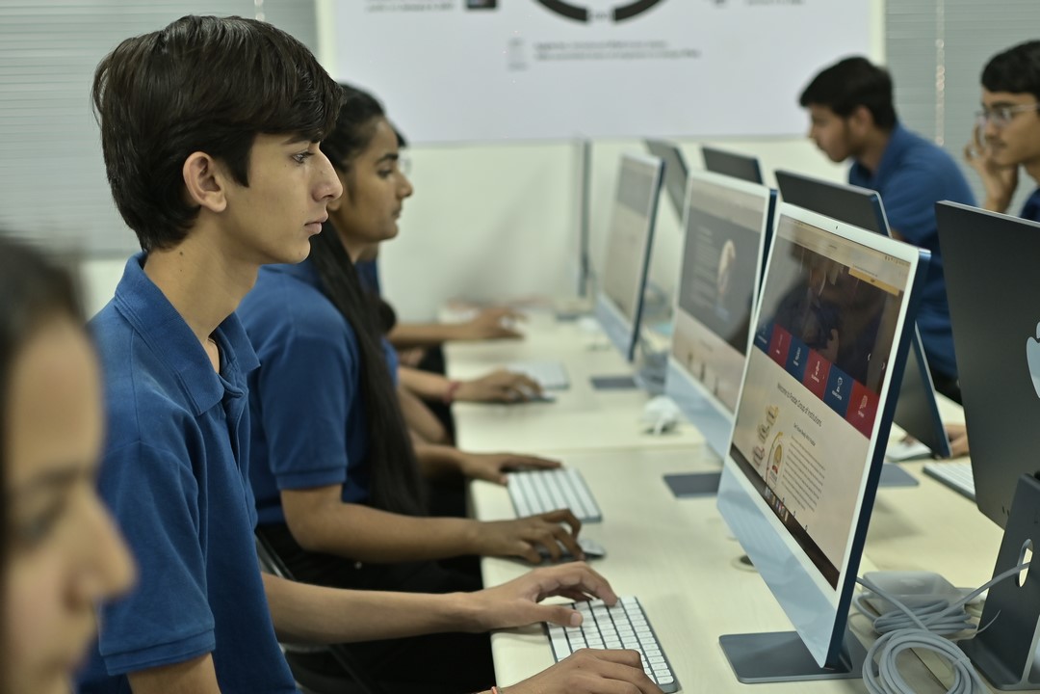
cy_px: 347
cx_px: 520
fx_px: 1502
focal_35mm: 52
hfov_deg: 38.2
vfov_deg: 26.0
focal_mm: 35
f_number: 1.8
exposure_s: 1/160
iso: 200
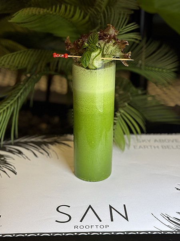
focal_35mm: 48
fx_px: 333
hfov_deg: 30.3
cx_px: 90
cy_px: 120
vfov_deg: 39.7
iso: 80
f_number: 1.78
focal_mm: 6.76
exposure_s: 1/50
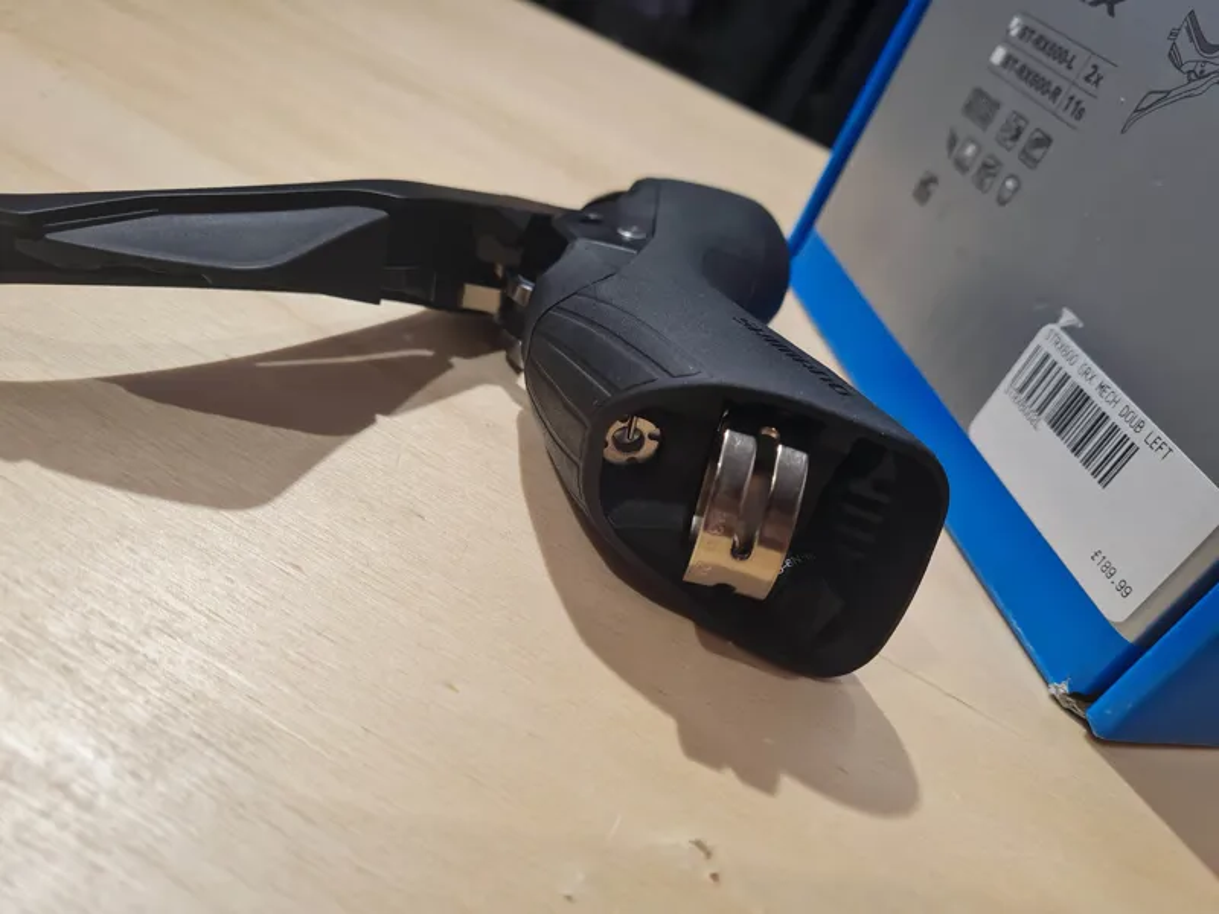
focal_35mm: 26
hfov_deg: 67.3
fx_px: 916
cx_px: 610
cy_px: 457
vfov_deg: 53.1
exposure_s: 1/141
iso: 50
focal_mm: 5.4
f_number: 1.8
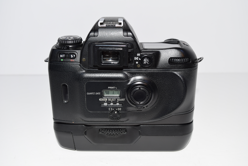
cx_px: 124
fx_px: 300
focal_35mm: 44
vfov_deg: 30.9
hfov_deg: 44.9
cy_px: 83
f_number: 8
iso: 100
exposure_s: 1/60
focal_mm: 29
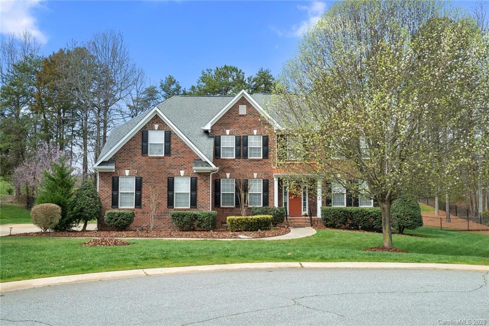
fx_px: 475
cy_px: 163
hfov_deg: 54.4
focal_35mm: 35
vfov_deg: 37.9
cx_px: 244
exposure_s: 1/250
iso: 200
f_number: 8
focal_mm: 35
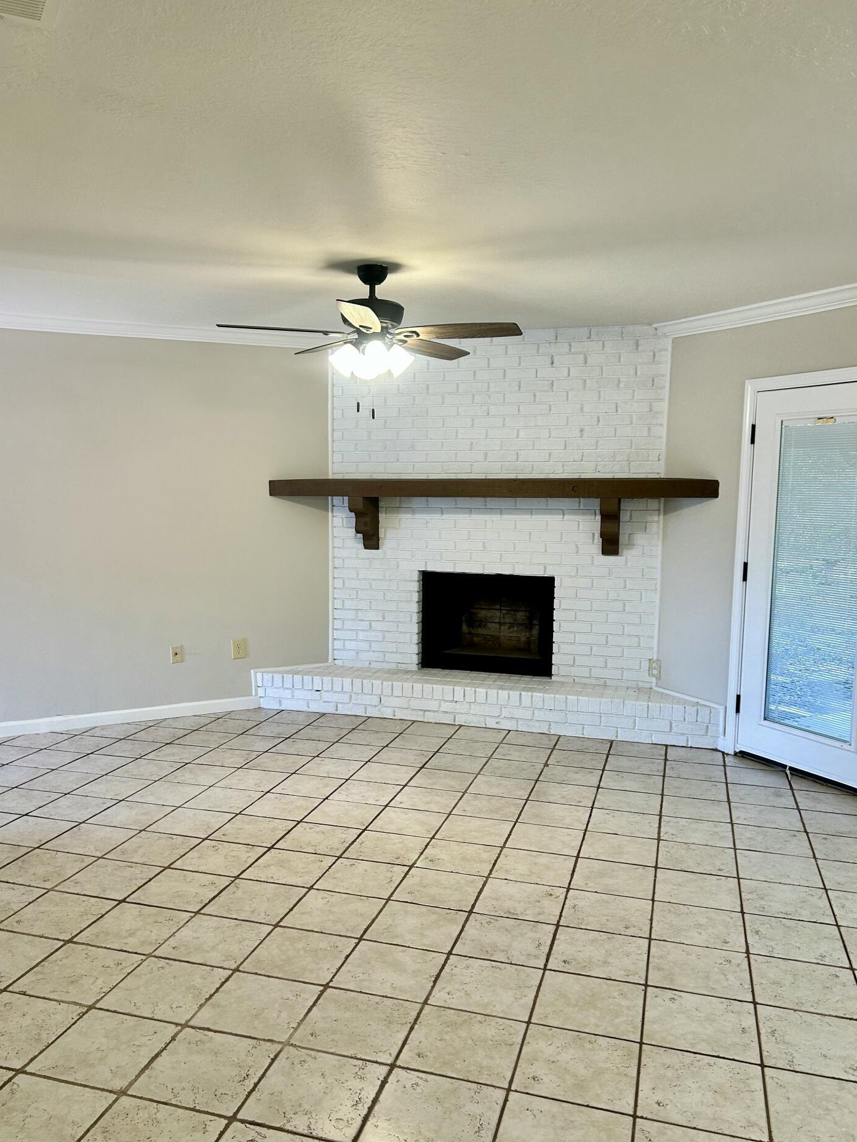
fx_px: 924
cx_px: 404
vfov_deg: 63.4
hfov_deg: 49.7
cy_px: 602
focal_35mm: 28
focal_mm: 5.7
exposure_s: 1/60
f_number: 1.5
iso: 80
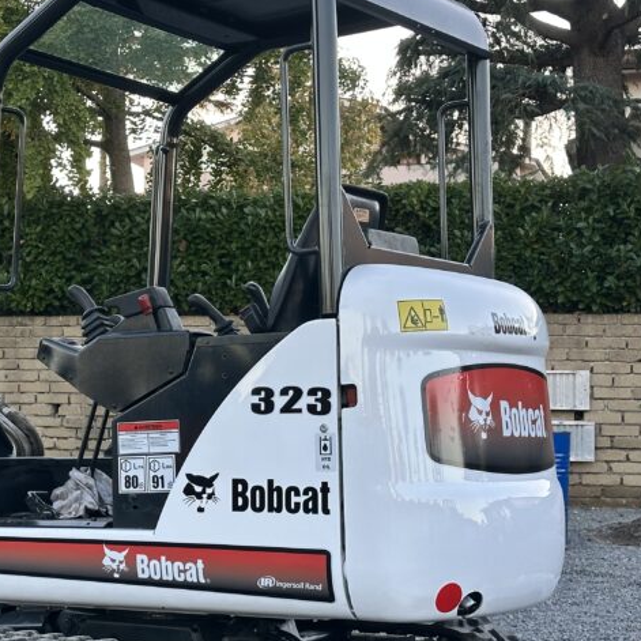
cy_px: 372
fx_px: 1697
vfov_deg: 21.4
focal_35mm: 81
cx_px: 105
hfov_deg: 21.1
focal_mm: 6.86
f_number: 1.78
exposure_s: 1/173
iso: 50
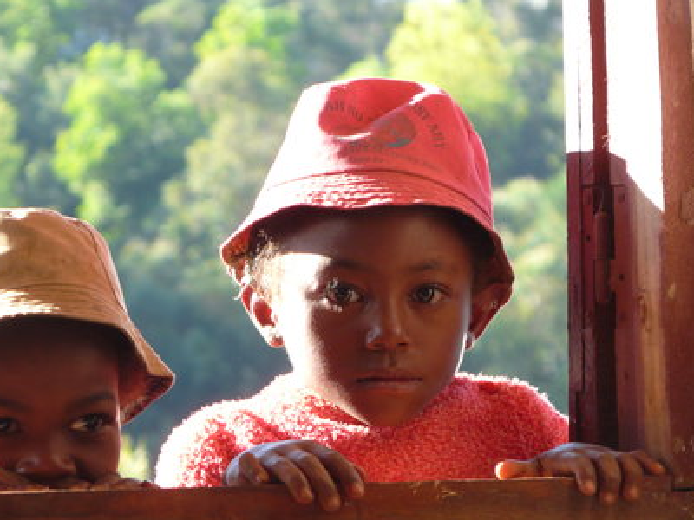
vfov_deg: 5.3
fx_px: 5634
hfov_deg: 7.0
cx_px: 285
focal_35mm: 281
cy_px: 309
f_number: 3.6
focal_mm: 38.4
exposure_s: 1/80
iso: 100
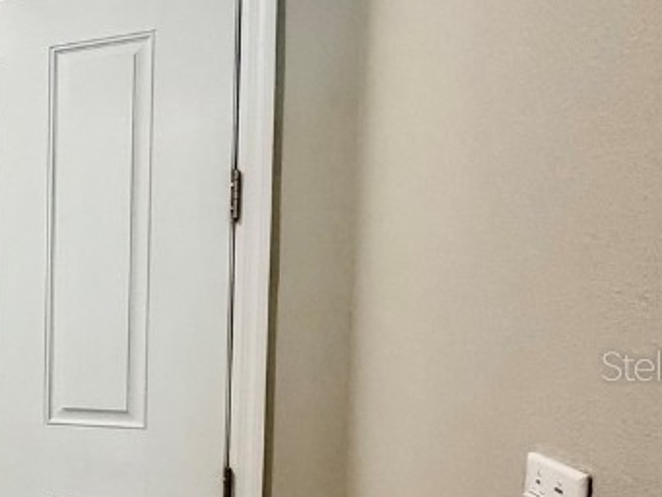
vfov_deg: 33.8
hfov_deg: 32.7
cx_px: -210
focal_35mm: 42
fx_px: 803
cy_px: 365
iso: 320
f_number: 2.2
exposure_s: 1/120
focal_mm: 2.22
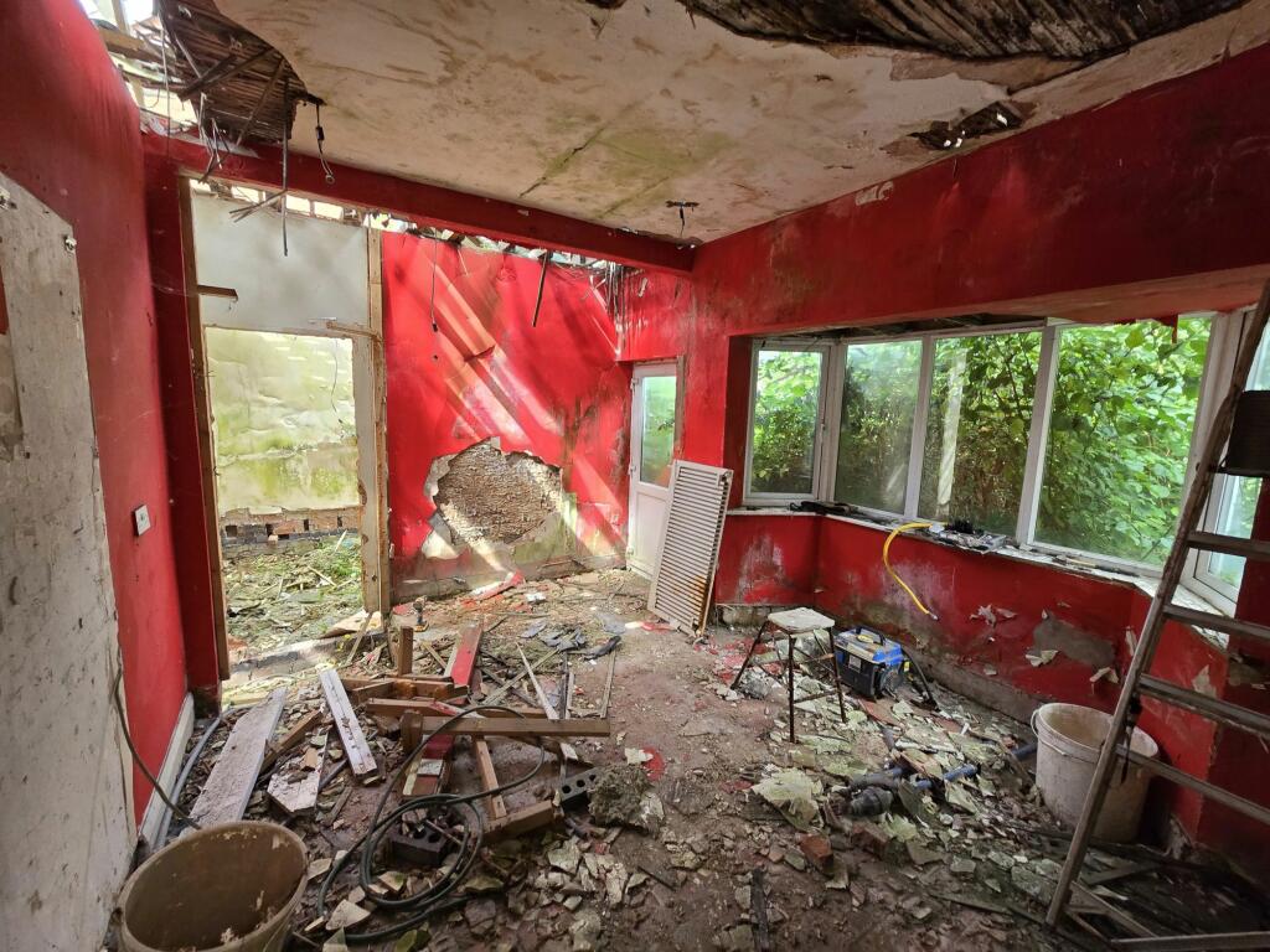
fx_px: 477
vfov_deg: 89.9
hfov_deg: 106.2
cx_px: 635
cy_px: 476
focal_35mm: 13
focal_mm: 2.2
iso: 200
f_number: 2.2
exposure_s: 1/100
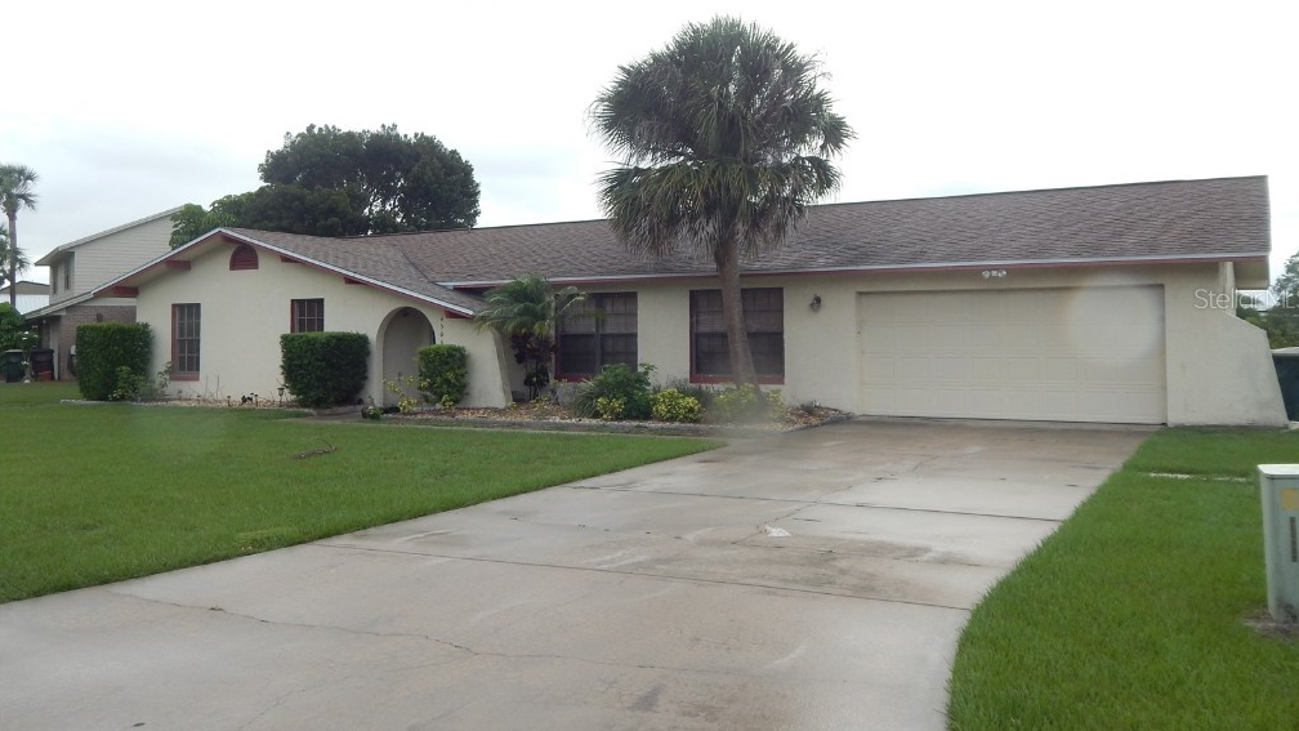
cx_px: 656
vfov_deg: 37.7
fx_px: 1068
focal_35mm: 31
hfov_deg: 62.6
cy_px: 298
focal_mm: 5.1
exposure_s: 1/320
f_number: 3.2
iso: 125
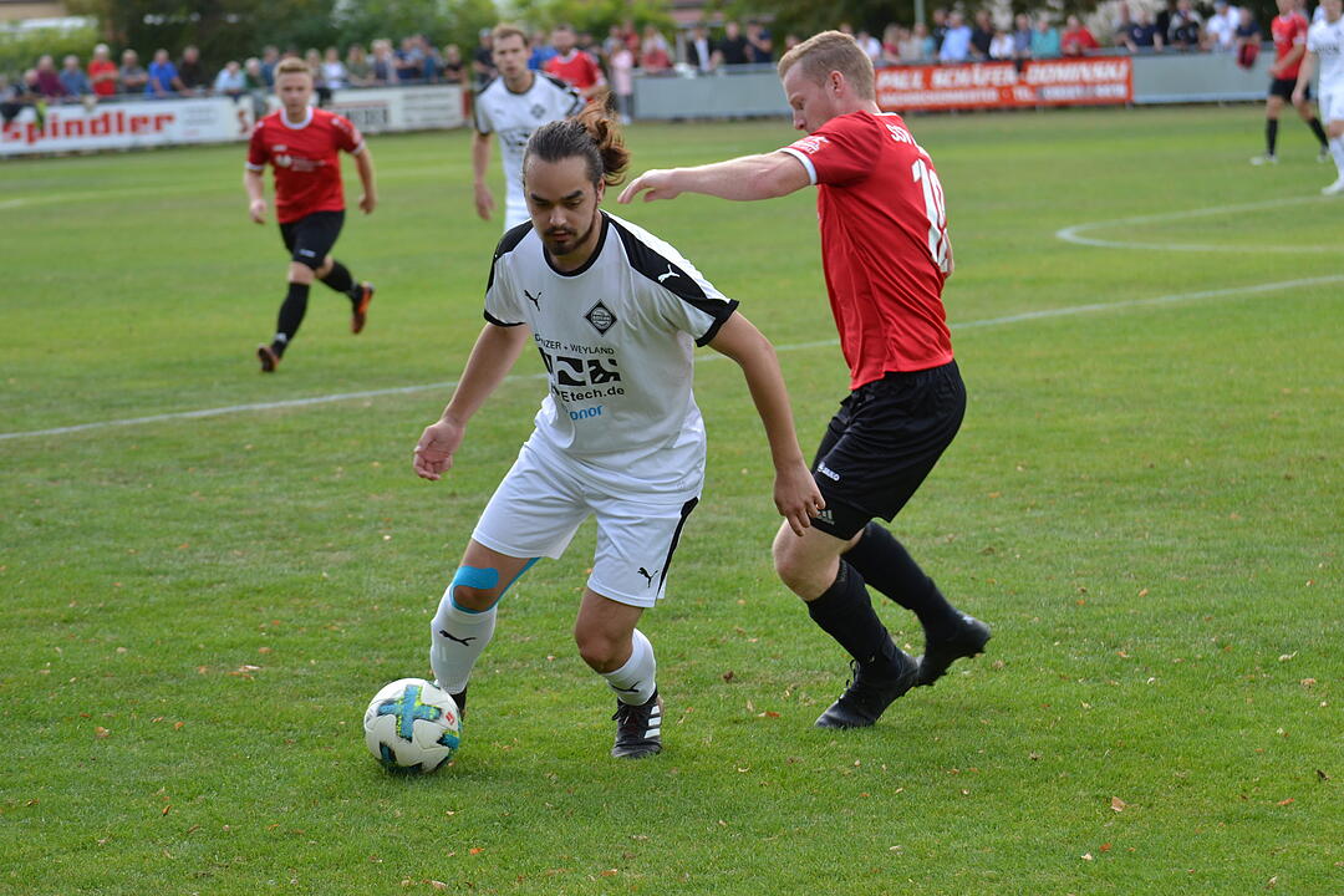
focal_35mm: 129
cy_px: 448
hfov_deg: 15.9
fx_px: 4816
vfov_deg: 10.6
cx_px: 672
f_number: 4.2
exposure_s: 1/500
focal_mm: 86
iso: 400
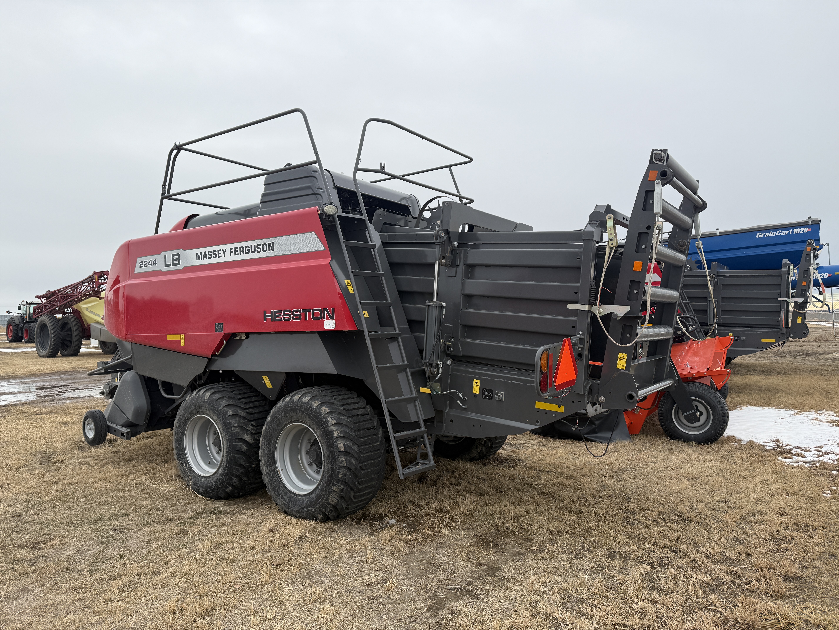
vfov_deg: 56.8
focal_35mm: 24
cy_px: 315
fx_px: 582
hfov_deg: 71.6
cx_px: 420
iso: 80
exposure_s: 1/2299
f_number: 1.78
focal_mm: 6.76
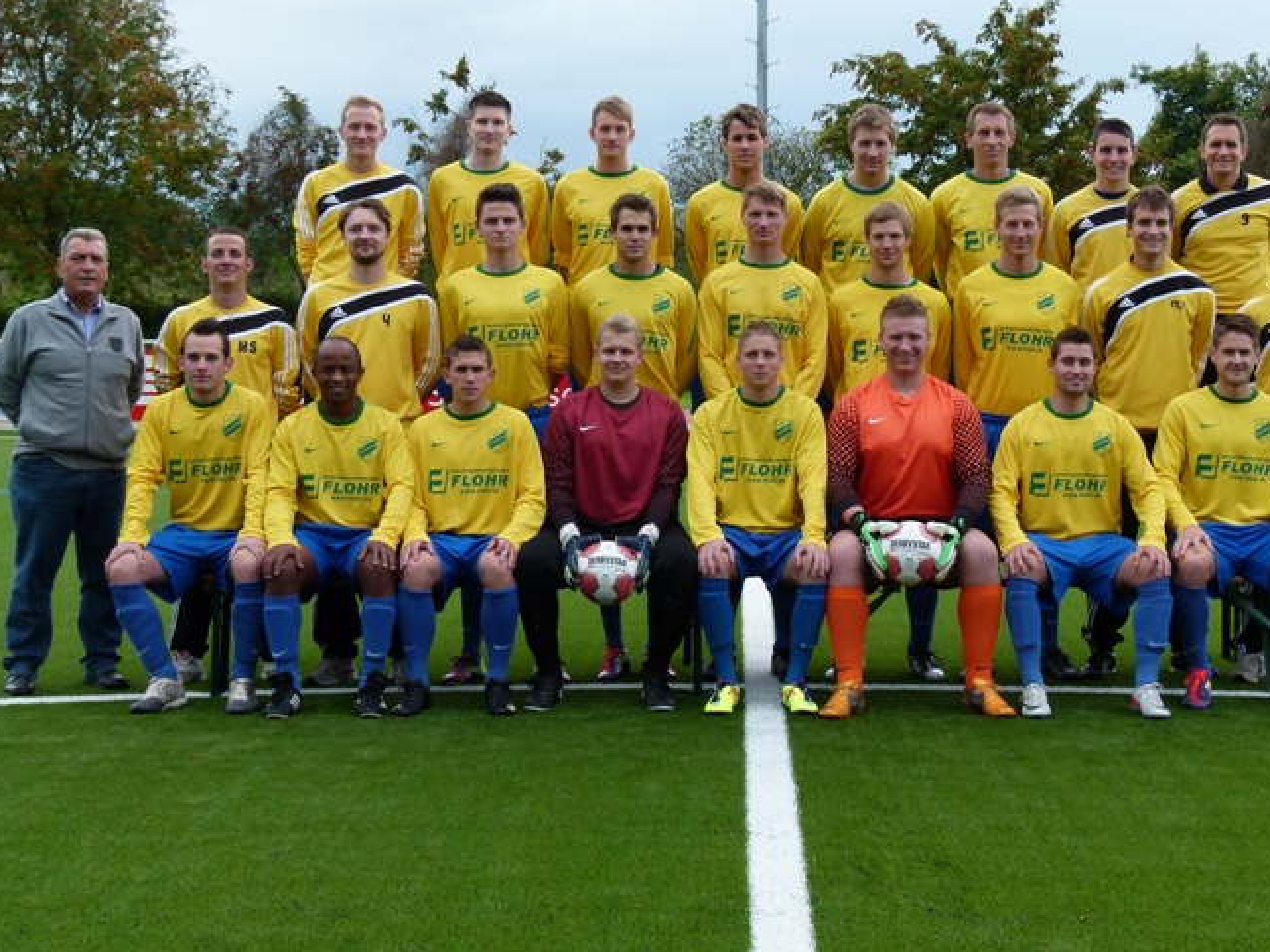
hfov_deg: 27.0
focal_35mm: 72
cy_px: 443
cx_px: 745
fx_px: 2642
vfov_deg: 20.4
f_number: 4
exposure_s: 1/400
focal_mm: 10.5
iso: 100
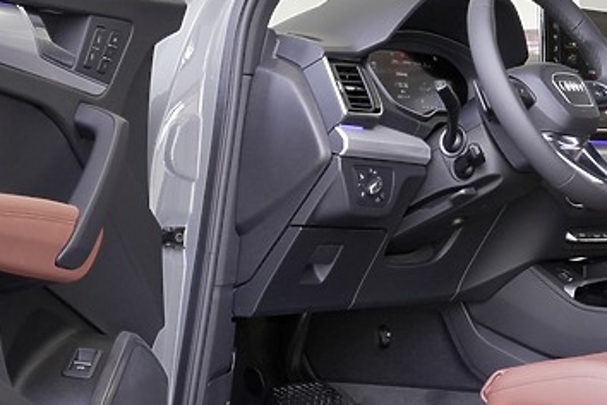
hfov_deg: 18.2
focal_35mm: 112
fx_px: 1888
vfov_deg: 12.2
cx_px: 382
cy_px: 183
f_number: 11
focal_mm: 55
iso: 4000
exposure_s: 1/60
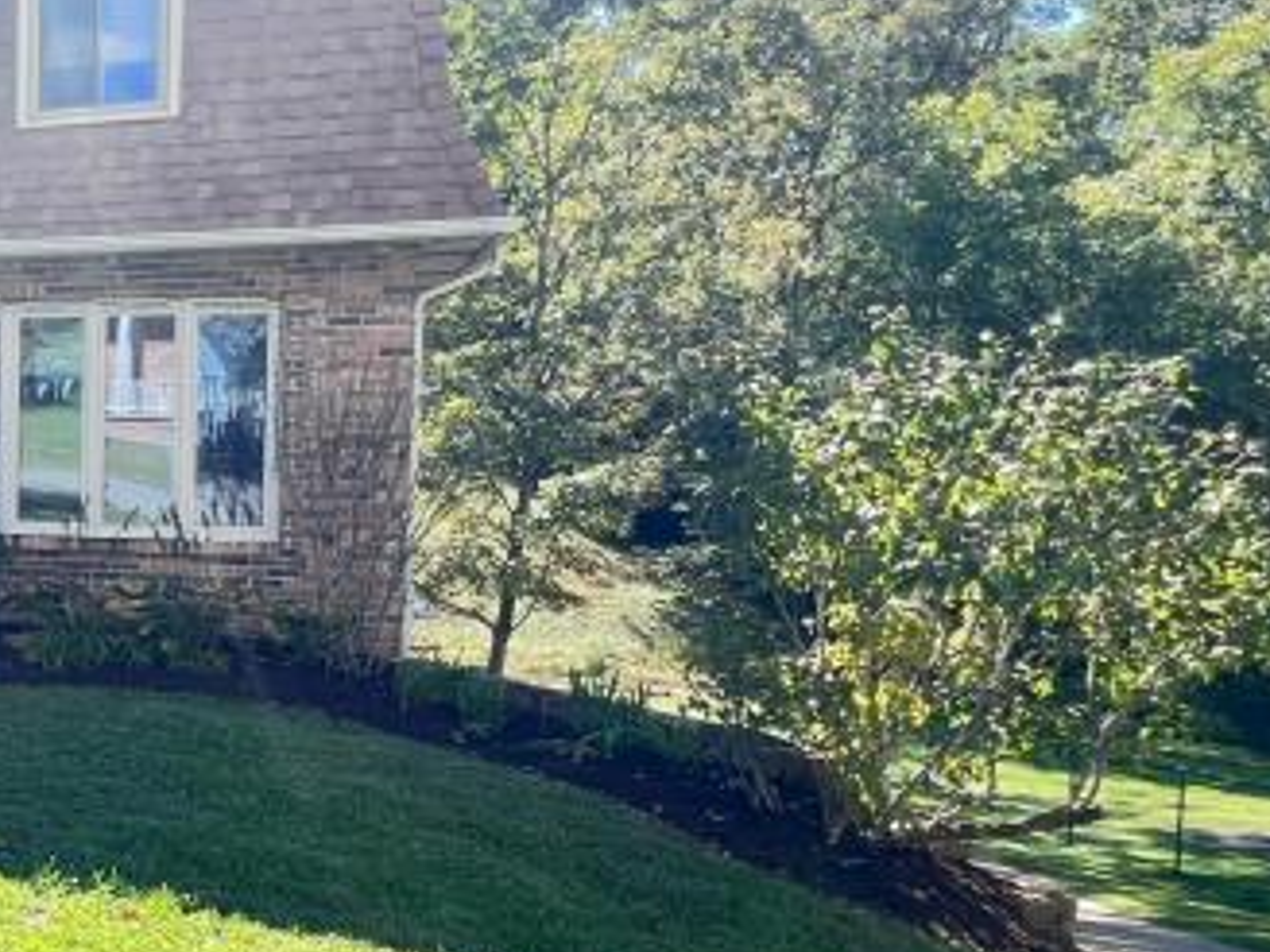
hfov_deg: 36.9
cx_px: -267
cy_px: 542
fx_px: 1394
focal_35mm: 38
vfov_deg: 37.7
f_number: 1.8
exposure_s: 1/150
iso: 32
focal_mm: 1.57
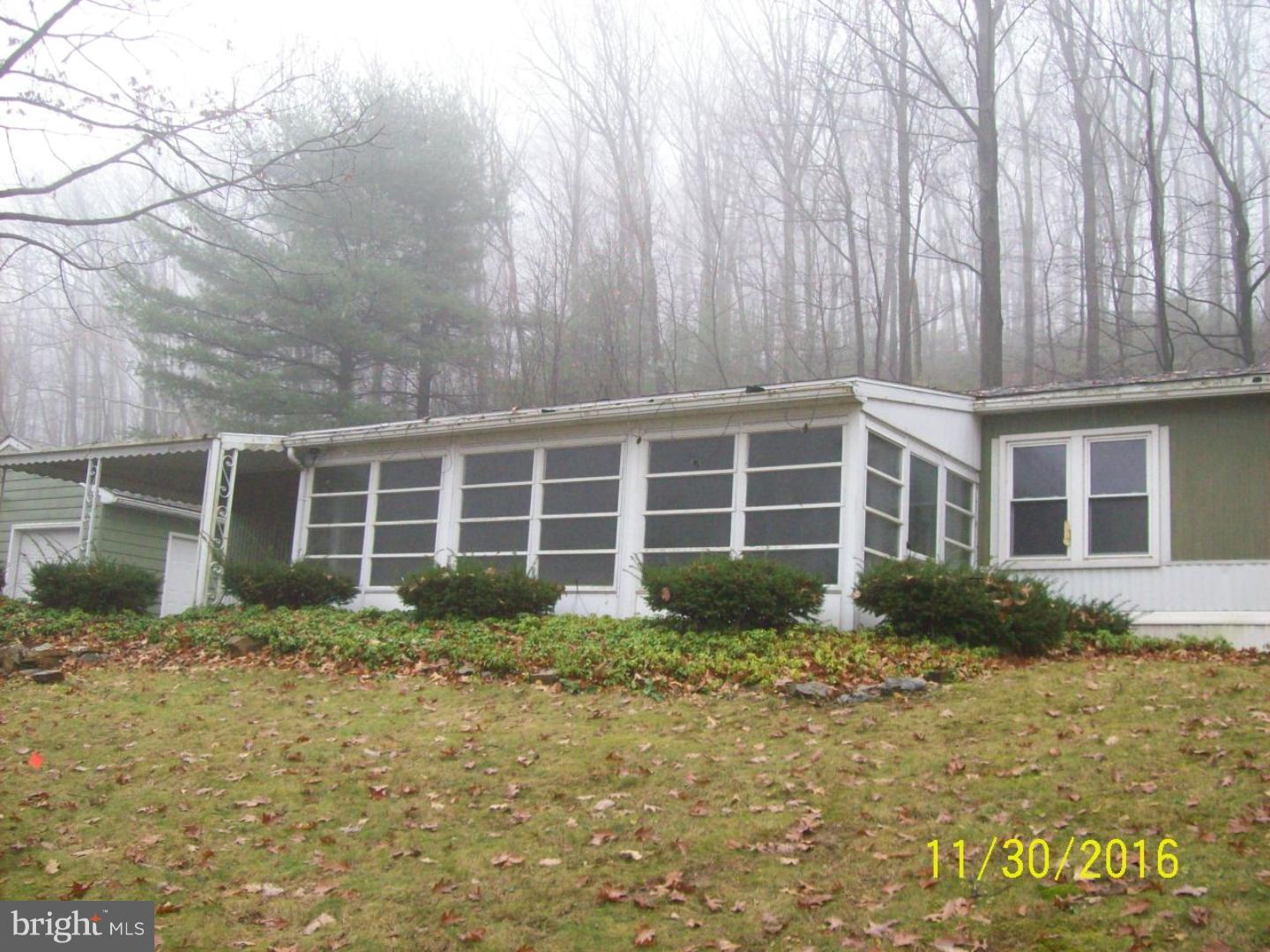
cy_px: 476
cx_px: 635
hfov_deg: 51.4
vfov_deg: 39.7
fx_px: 1321
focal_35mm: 36
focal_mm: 6
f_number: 2.7
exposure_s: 1/142
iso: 200
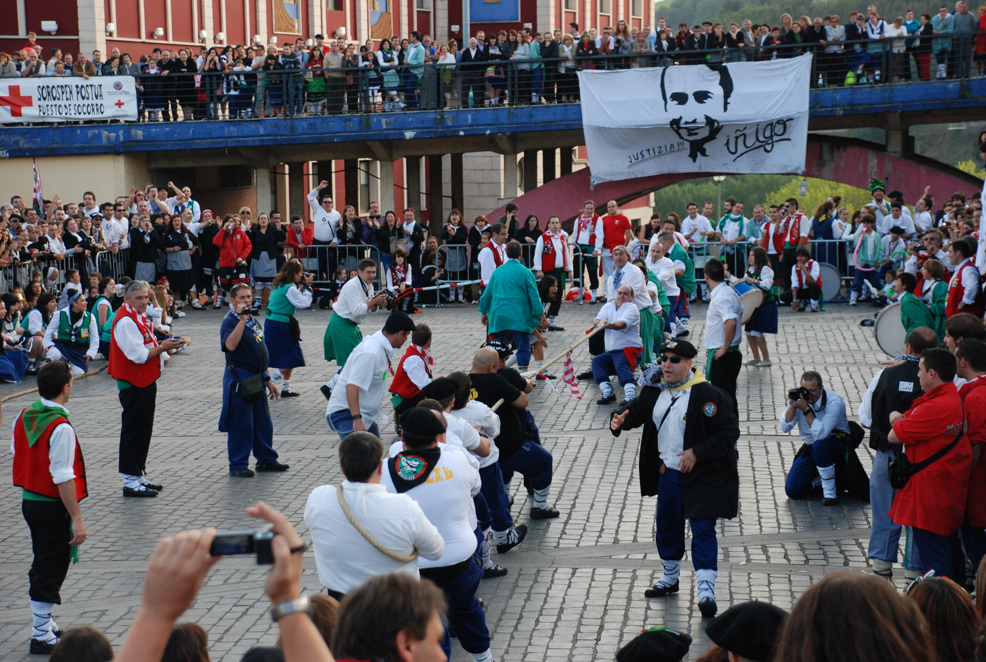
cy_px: 331
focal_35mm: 93
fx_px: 2552
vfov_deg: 14.8
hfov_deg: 21.9
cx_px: 493
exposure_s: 1/125
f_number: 5.3
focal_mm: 62
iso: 400
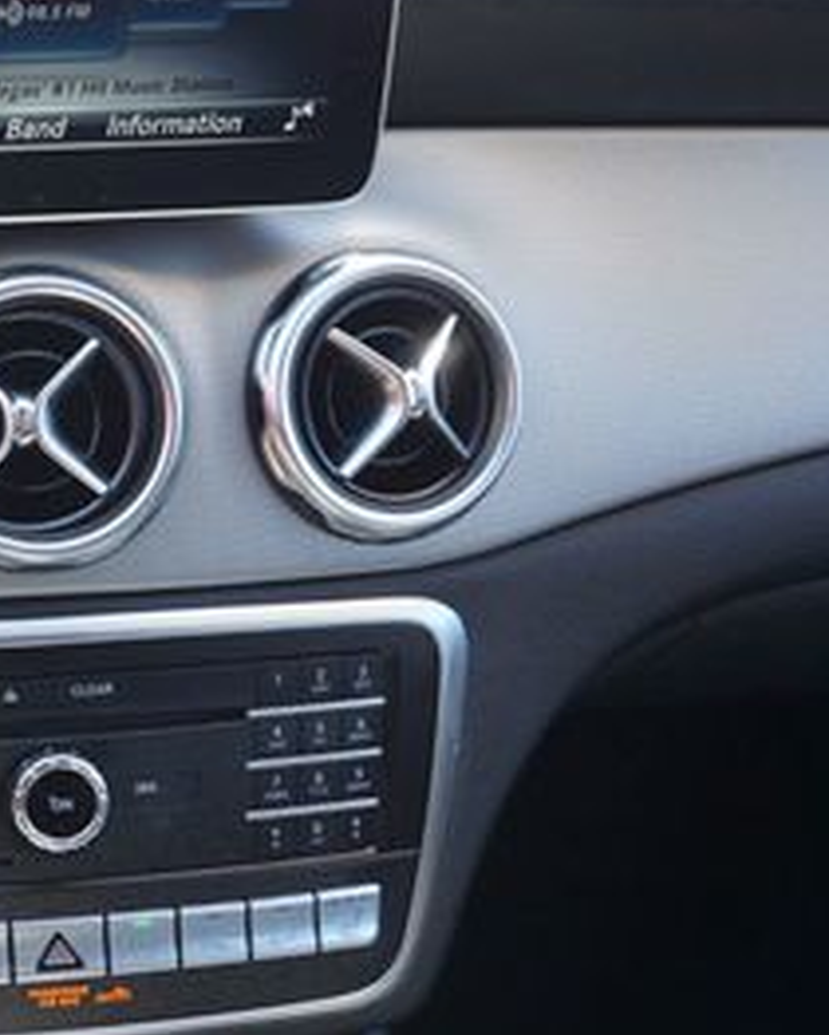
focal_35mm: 55
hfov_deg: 25.4
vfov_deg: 34.1
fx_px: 1685
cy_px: 474
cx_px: -114
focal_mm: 16
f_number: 4
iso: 160
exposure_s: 1/60
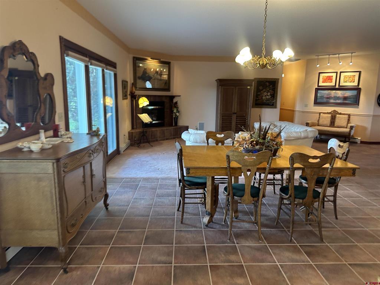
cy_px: 142
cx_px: 190
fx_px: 263
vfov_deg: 56.8
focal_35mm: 24
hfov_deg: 71.6
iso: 200
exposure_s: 1/60
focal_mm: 6.86
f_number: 1.78
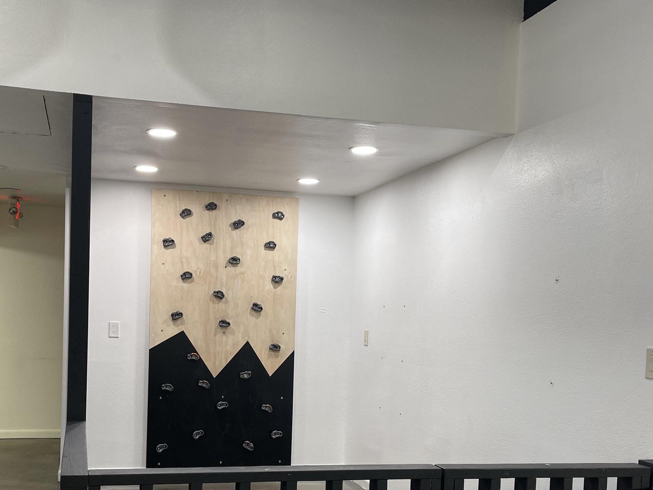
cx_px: 272
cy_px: 359
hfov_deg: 47.7
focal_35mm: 39
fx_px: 736
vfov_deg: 36.1
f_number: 1.6
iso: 80
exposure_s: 1/60
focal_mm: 5.1
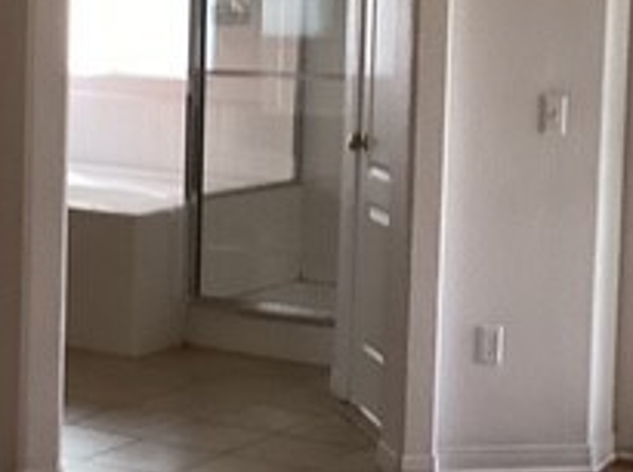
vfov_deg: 15.1
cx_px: 266
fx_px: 1771
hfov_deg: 20.3
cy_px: 80
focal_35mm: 97
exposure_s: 1/60
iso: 125
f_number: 2.4
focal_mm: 3.3
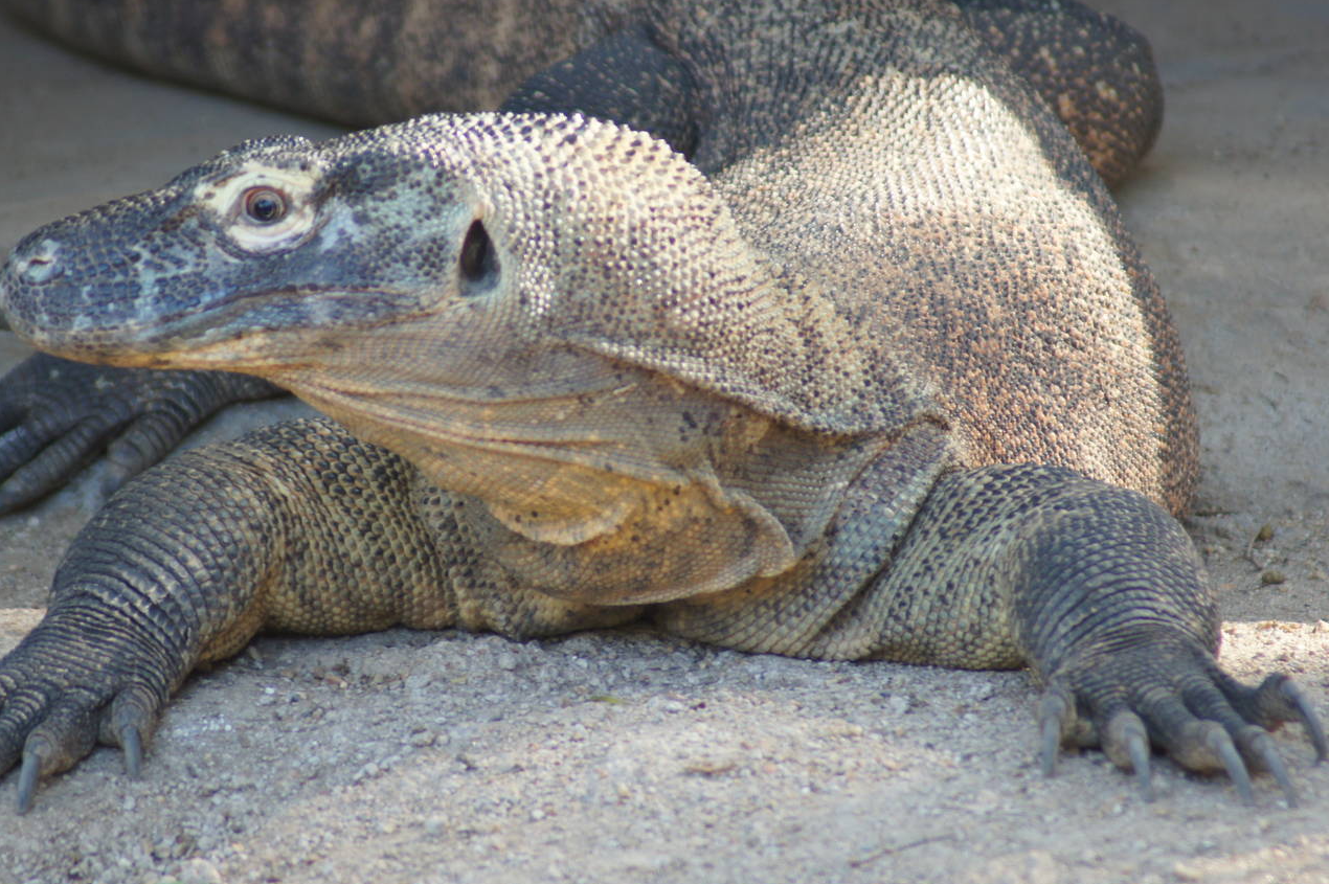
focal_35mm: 567
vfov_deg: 2.4
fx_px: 20917
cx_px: 584
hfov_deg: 3.6
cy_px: 427
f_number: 5.6
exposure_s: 1/25
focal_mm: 300
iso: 200
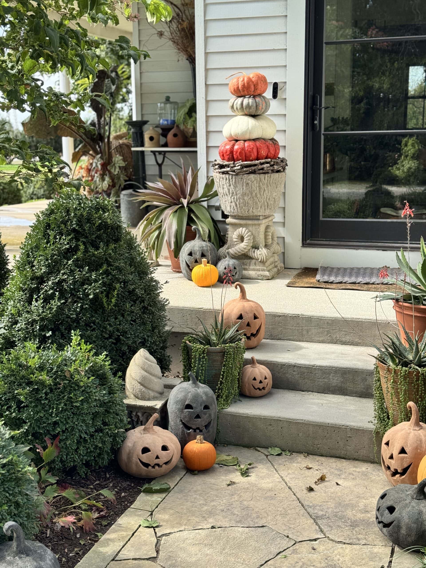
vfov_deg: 39.7
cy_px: 284
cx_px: 213
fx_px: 788
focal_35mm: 48
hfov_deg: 30.3
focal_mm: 6.76
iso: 64
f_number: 1.78
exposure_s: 1/1263
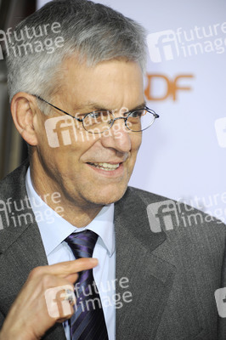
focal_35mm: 250
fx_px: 2358
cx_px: 113
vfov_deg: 8.2
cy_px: 170
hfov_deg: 5.5
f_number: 5.6
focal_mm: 250
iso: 500
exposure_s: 1/160
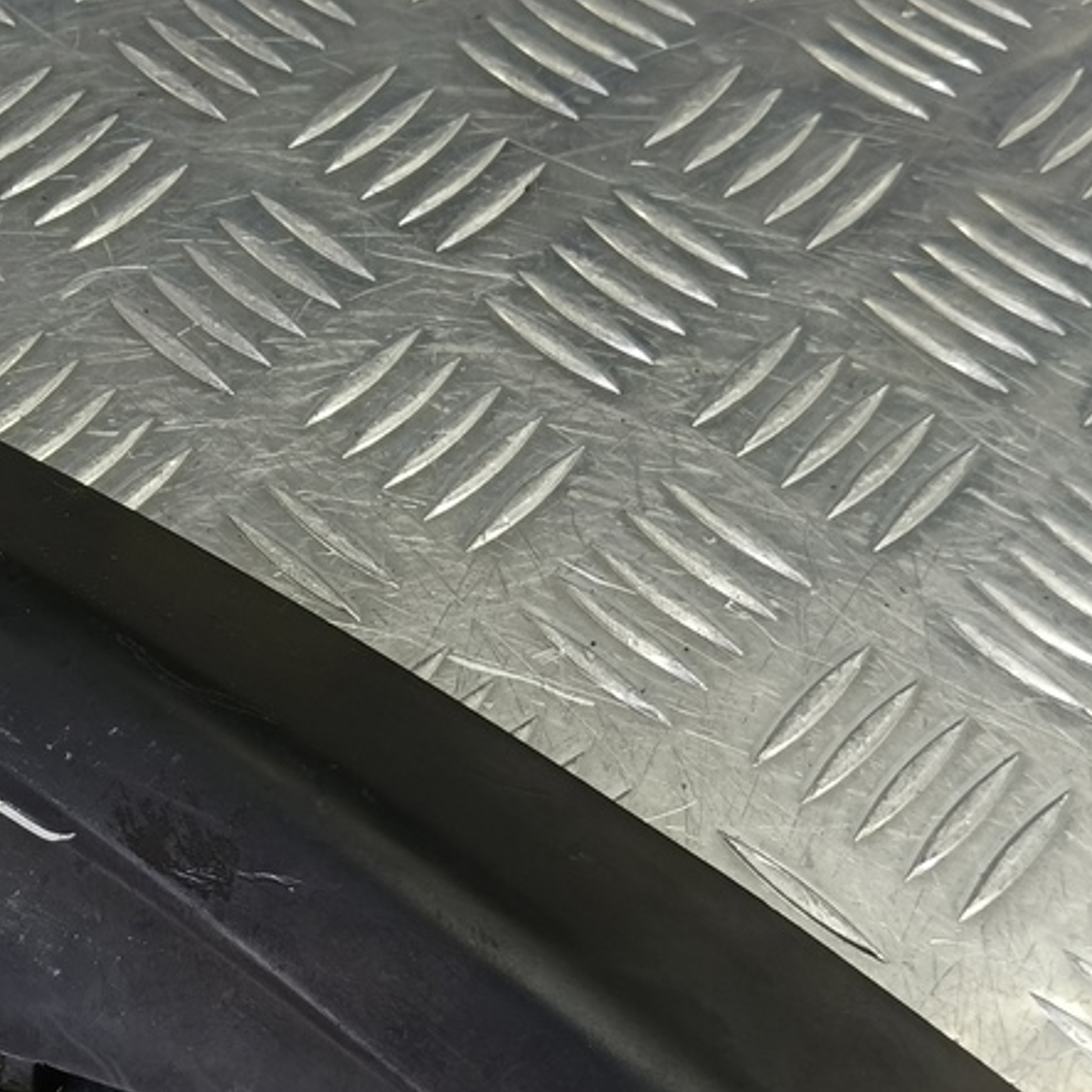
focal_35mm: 47
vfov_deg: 35.4
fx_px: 1677
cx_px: 168
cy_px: 799
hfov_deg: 34.6
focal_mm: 4.11
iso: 113
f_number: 1.6
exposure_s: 1/50
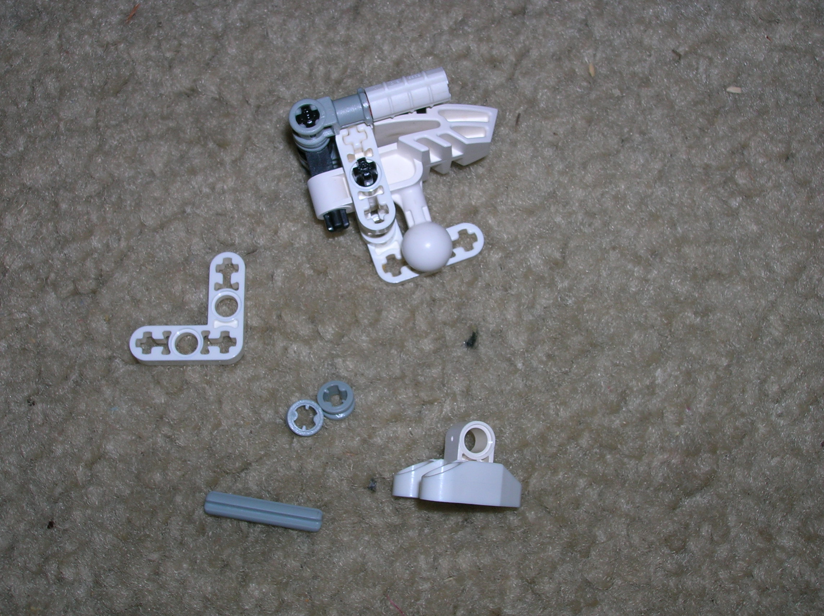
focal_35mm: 46
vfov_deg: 31.5
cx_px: 412
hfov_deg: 41.3
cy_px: 308
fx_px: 1094
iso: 50
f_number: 5.4
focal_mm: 7.7
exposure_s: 1/60.1
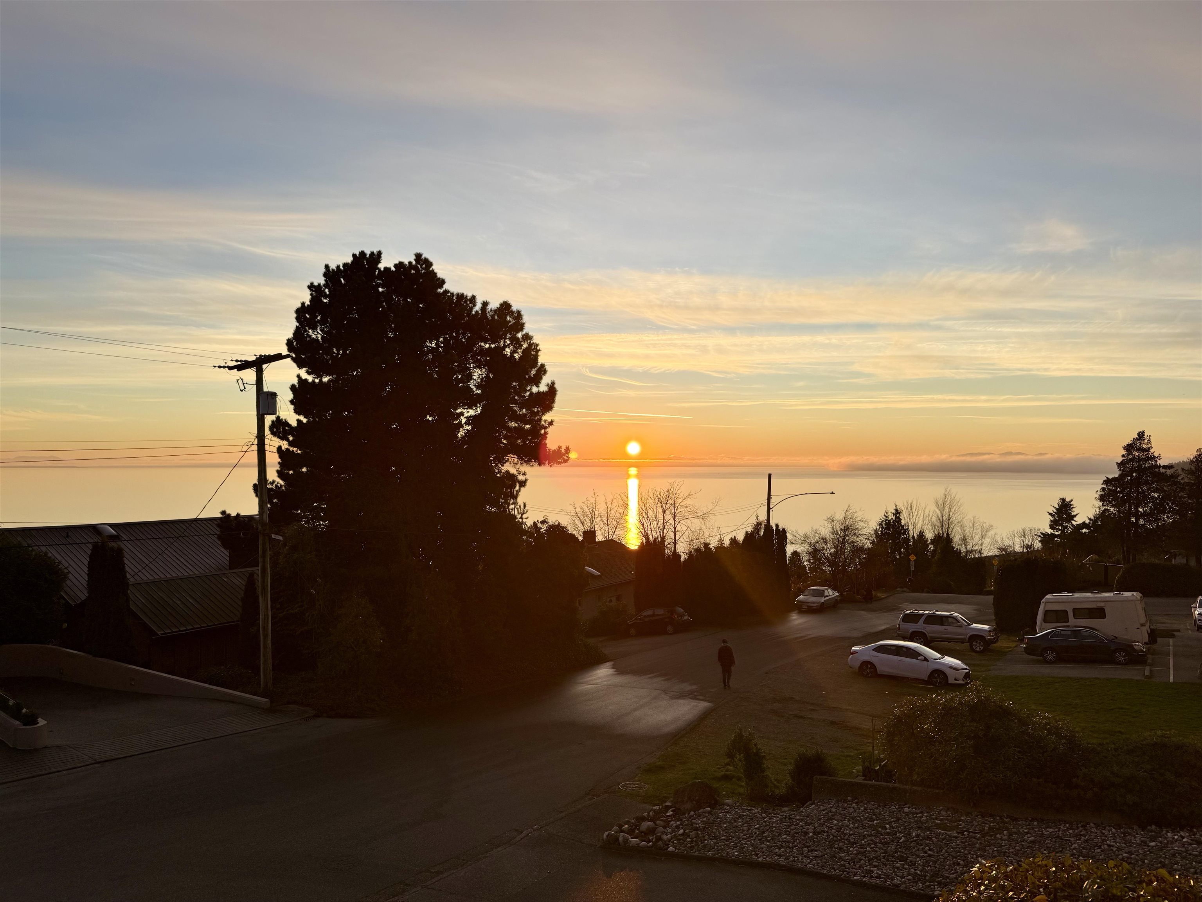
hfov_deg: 71.6
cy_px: 451
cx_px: 601
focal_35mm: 24
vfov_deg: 56.8
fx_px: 833
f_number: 1.78
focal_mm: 6.76
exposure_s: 1/2907
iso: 80
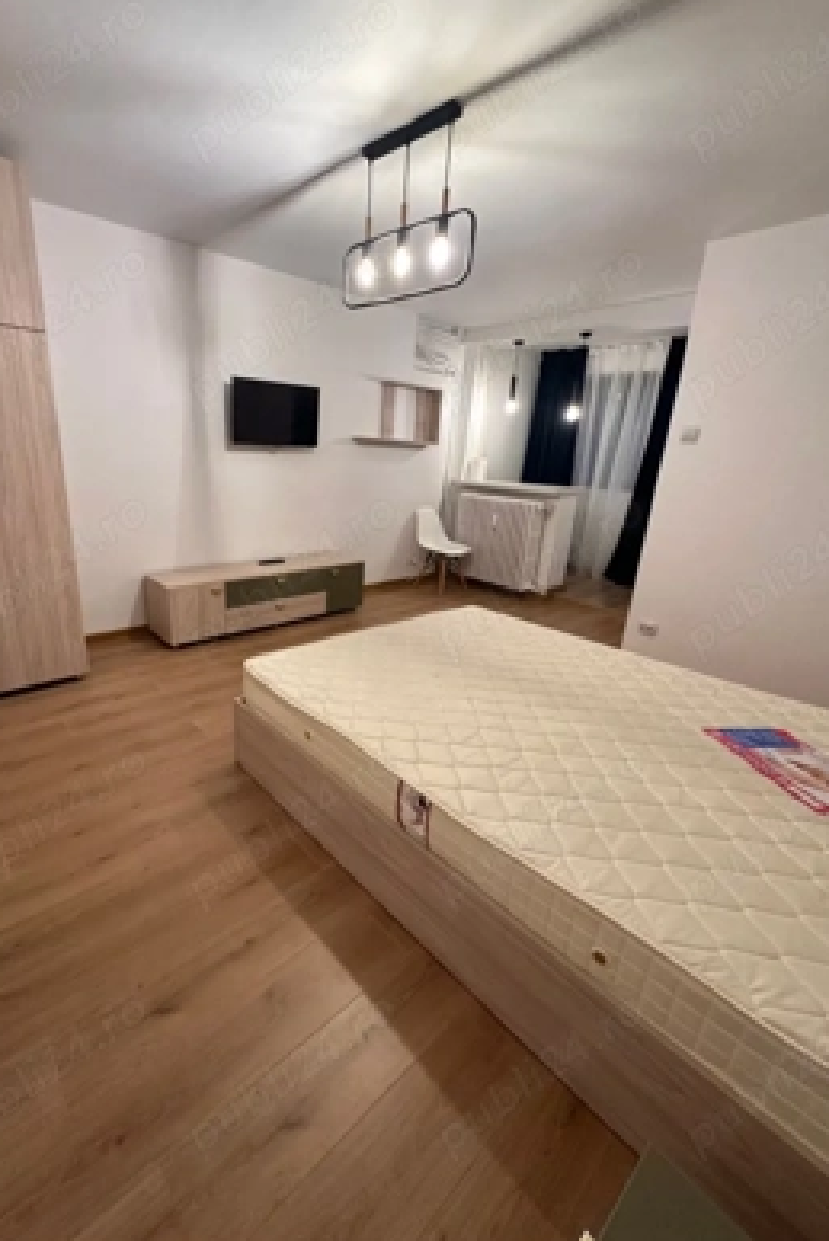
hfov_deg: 76.9
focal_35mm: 15
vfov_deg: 100.4
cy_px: 614
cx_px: 355
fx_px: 518
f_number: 2.2
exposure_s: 1/100
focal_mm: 2.22
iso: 320
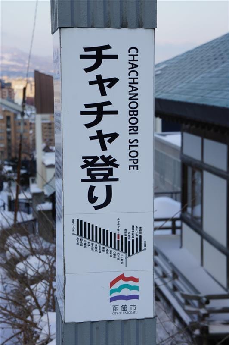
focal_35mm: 75
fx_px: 717
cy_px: 172
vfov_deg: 27.0
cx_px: 114
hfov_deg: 18.2
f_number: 9
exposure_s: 1/100
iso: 200
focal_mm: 50
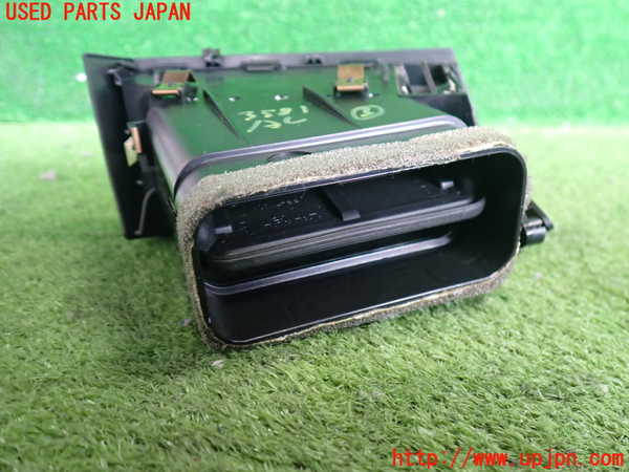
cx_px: 314
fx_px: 545
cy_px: 236
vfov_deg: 46.8
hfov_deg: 60.0
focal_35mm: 30
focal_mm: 5.4
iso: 500
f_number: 2.3
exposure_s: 1/30
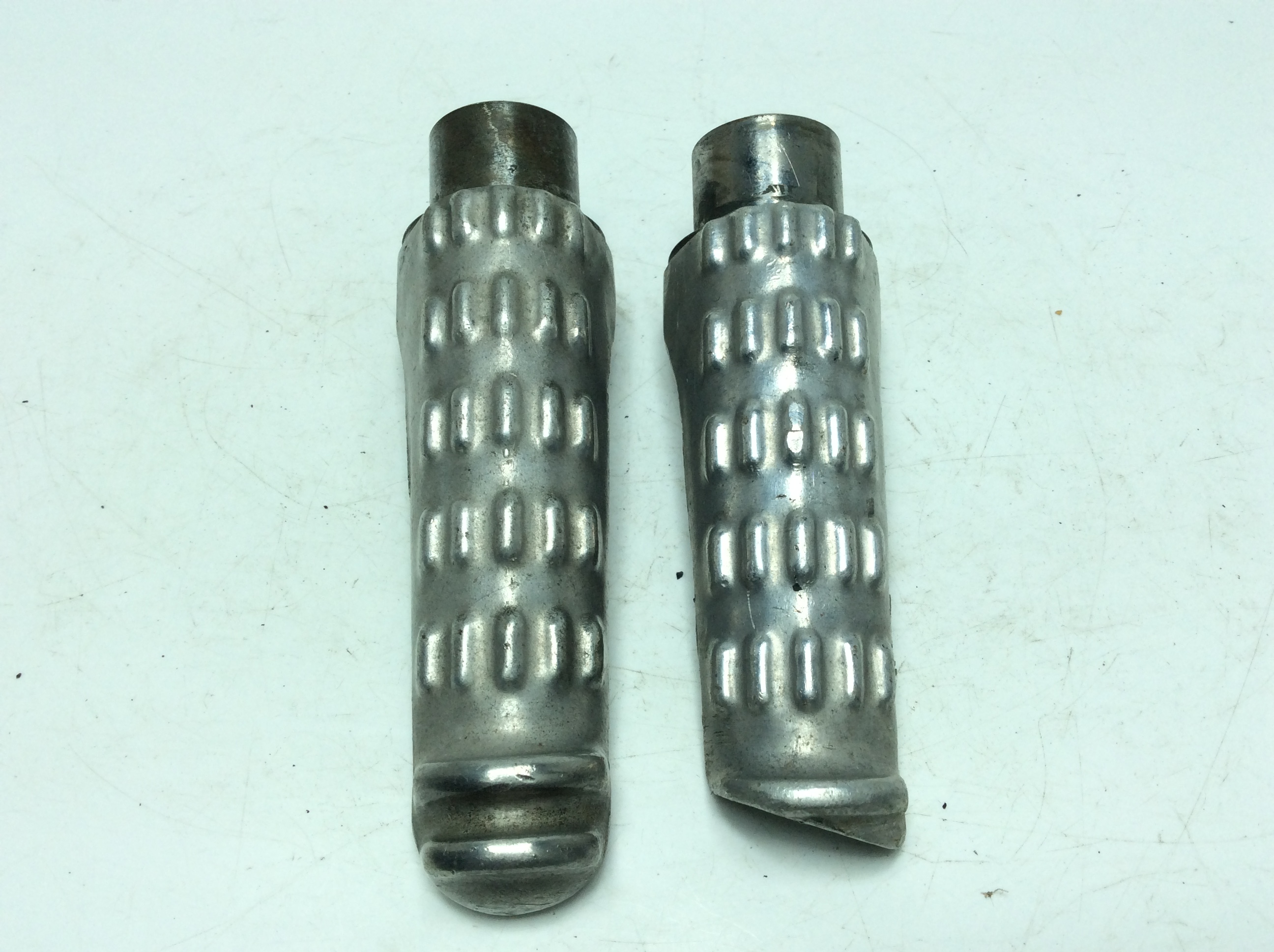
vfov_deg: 44.1
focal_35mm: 32
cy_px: 476
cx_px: 637
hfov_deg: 56.9
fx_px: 1176
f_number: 2.4
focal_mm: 3.3
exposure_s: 1/578
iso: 32
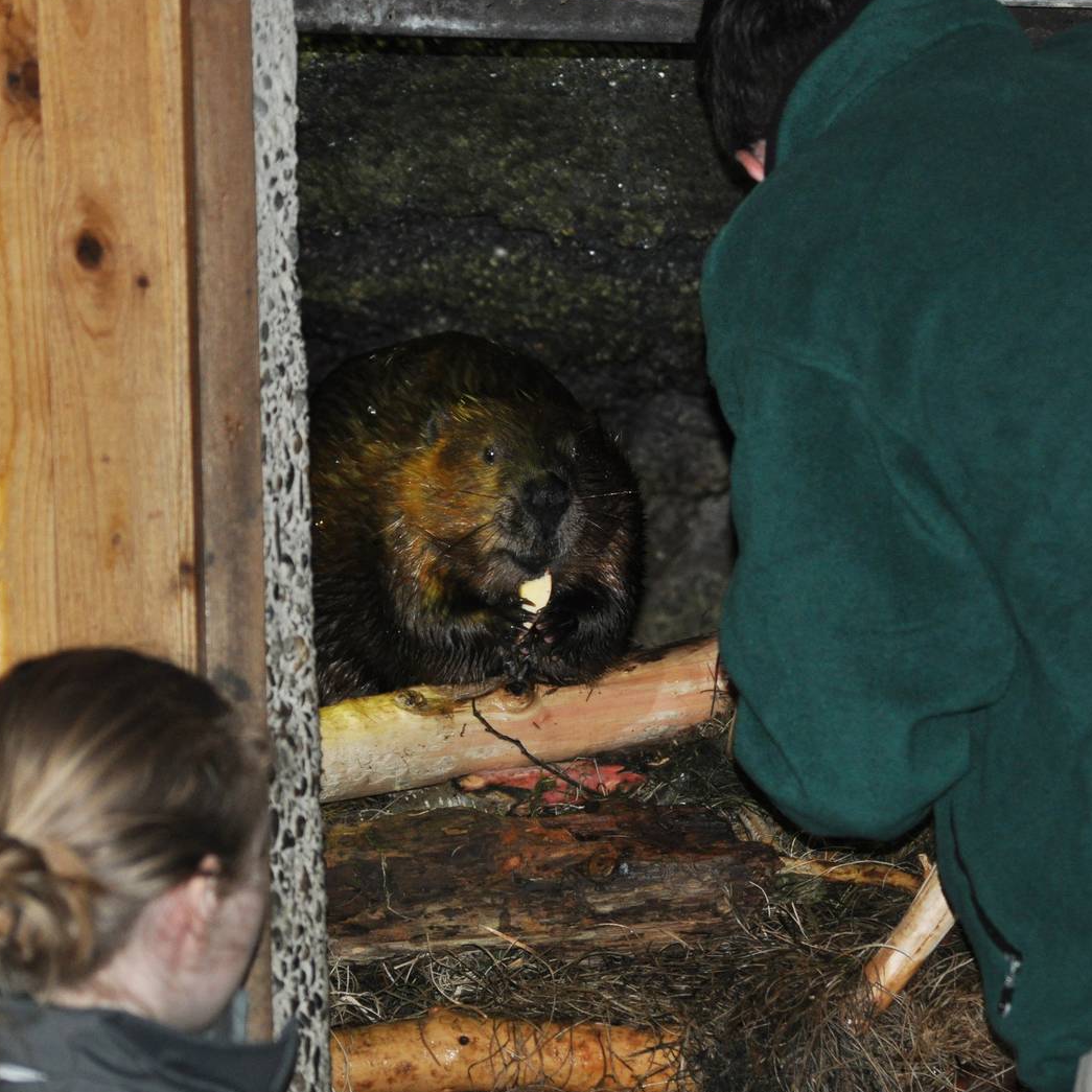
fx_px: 6960
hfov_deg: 9.0
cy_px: 543
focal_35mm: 195
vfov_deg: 9.0
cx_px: 678
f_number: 4
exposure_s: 1/60
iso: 800
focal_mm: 100
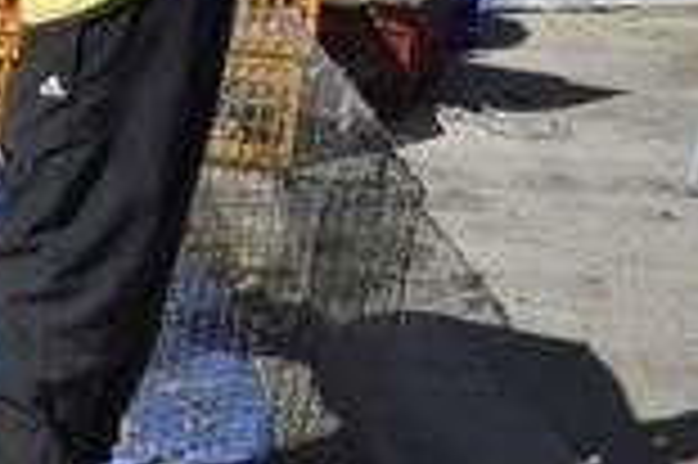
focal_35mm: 95
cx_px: -241
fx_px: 1840
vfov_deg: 14.2
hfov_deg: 19.6
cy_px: 54
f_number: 11
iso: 200
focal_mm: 35
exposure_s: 1/320
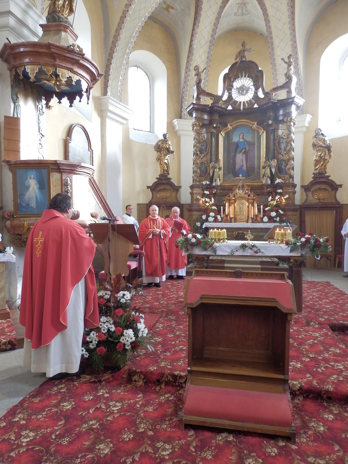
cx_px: 174
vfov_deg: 69.4
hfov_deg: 54.9
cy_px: 232
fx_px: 335
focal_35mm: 25
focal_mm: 4.5
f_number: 3
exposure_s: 1/30
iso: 200
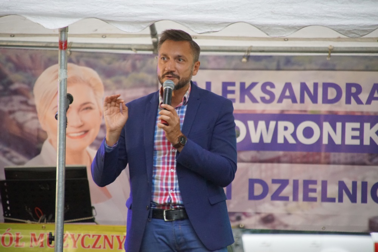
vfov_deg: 4.6
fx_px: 3150
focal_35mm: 300
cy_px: 126
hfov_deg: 6.9
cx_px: 189
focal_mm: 200
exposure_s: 1/250
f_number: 6.3
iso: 3200
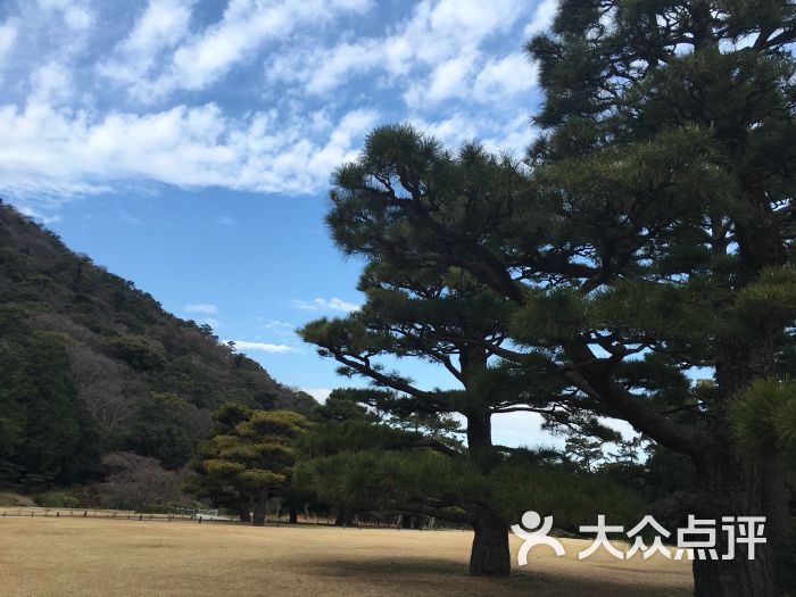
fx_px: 667
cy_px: 298
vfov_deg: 48.2
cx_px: 398
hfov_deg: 61.7
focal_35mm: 29
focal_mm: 4.15
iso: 25
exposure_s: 1/777
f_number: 2.2
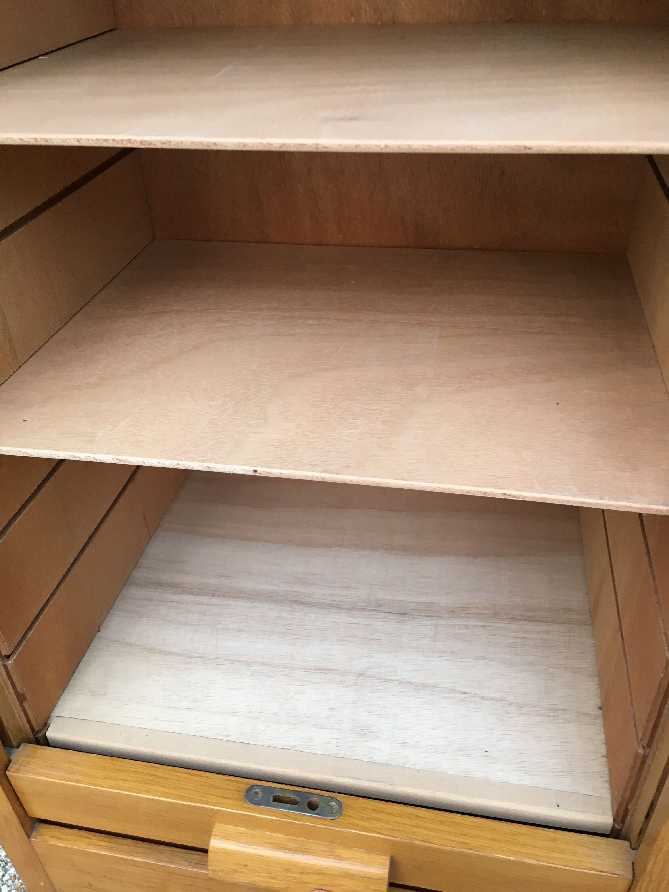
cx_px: 334
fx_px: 747
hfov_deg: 48.2
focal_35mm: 29
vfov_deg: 61.7
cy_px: 446
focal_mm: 4.15
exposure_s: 1/33
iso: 80
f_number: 2.2
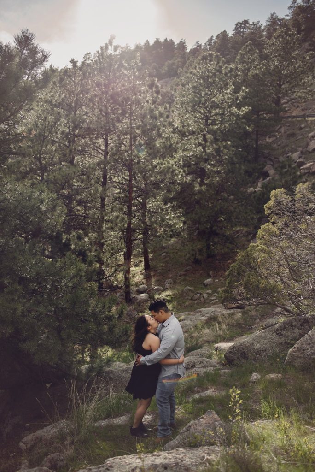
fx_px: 459
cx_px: 158
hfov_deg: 37.9
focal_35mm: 35
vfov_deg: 54.4
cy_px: 236
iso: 200
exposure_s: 1/1250
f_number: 2.5
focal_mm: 35
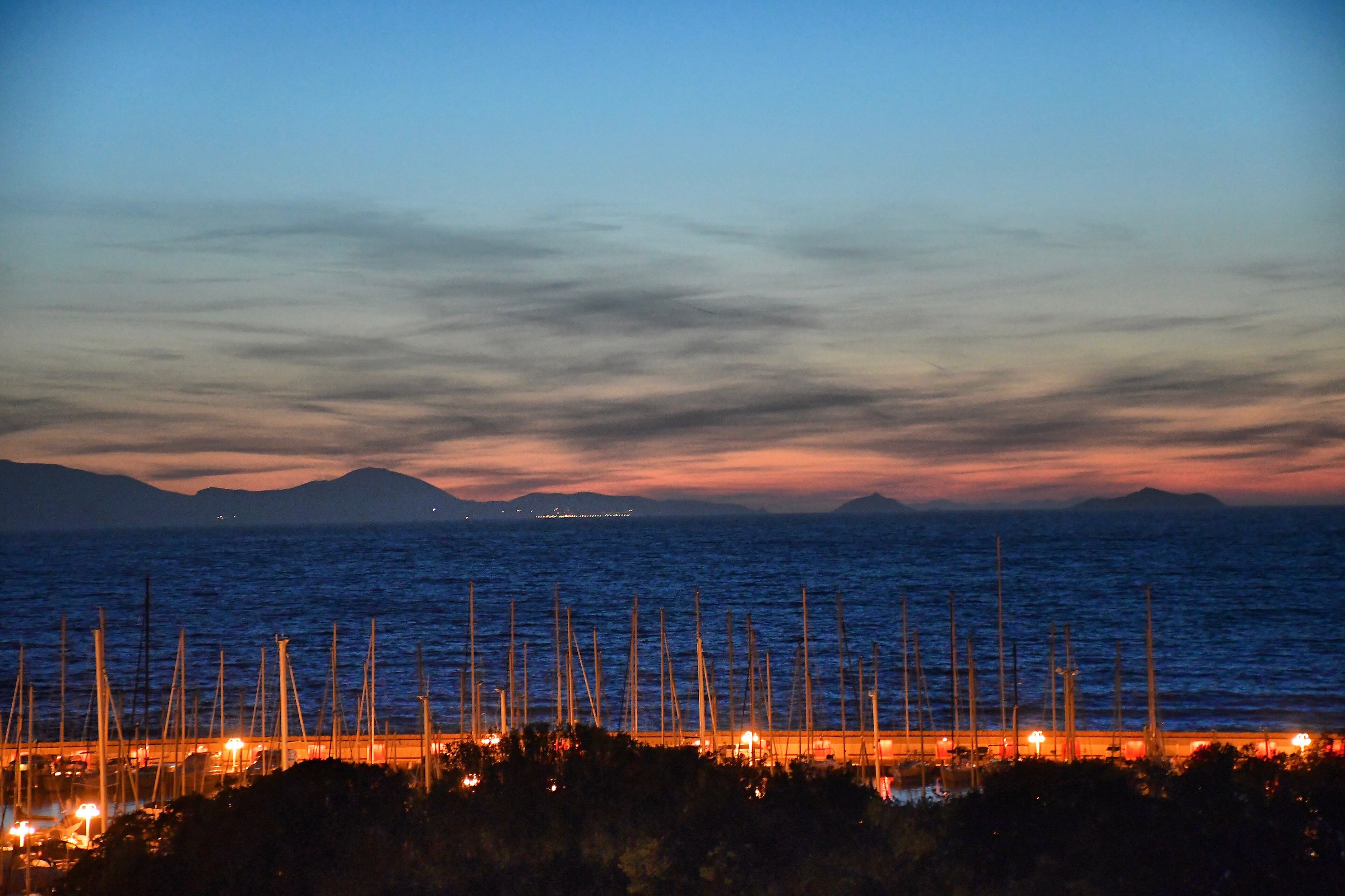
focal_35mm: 112
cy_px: 448
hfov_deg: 18.3
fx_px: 4184
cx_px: 672
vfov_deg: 12.2
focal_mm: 75
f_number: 5
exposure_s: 1/4
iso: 3200
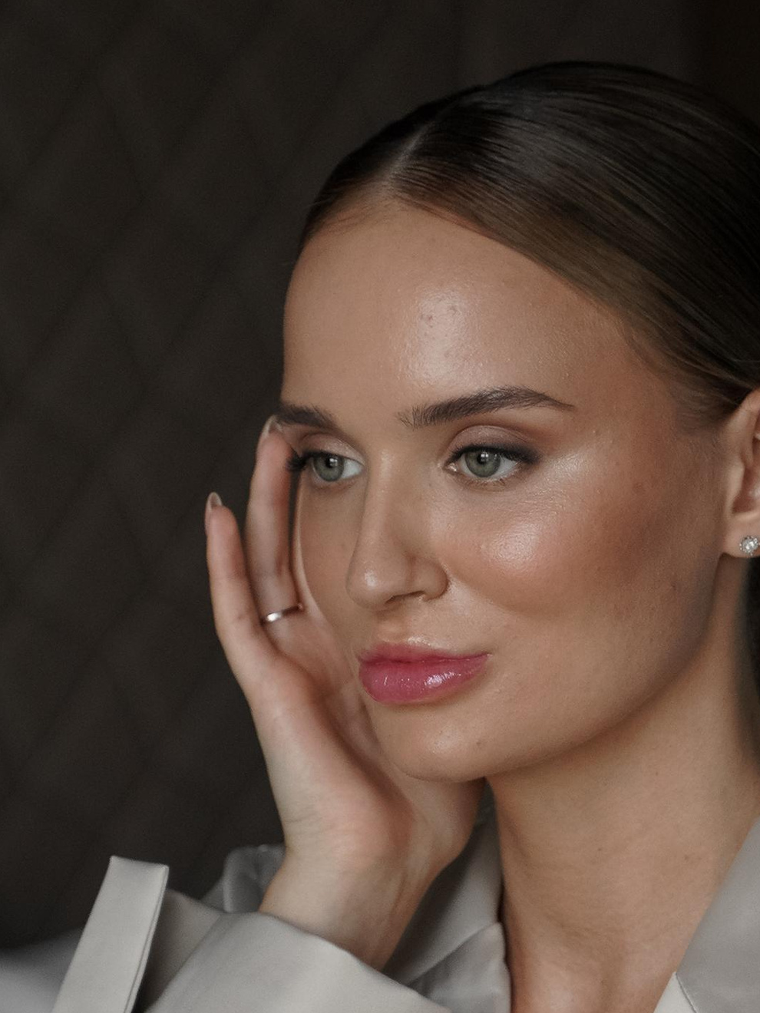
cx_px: 554
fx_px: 5240
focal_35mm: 179
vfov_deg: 11.0
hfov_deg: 8.3
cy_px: 857
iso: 800
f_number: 2.8
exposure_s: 1/800
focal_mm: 64
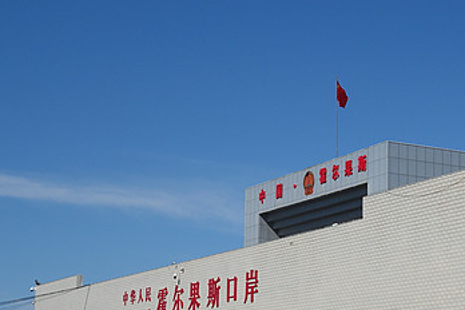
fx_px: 1188
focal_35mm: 92
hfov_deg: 22.1
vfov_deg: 14.9
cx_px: 303
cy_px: 182
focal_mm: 14.75
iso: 125
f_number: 7.1
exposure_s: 1/800
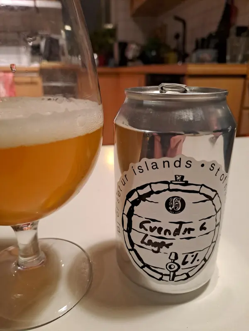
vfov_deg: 69.4
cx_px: 124
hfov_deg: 54.9
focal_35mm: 25
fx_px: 240
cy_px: 166
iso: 400
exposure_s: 1/25
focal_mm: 4.65
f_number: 1.8
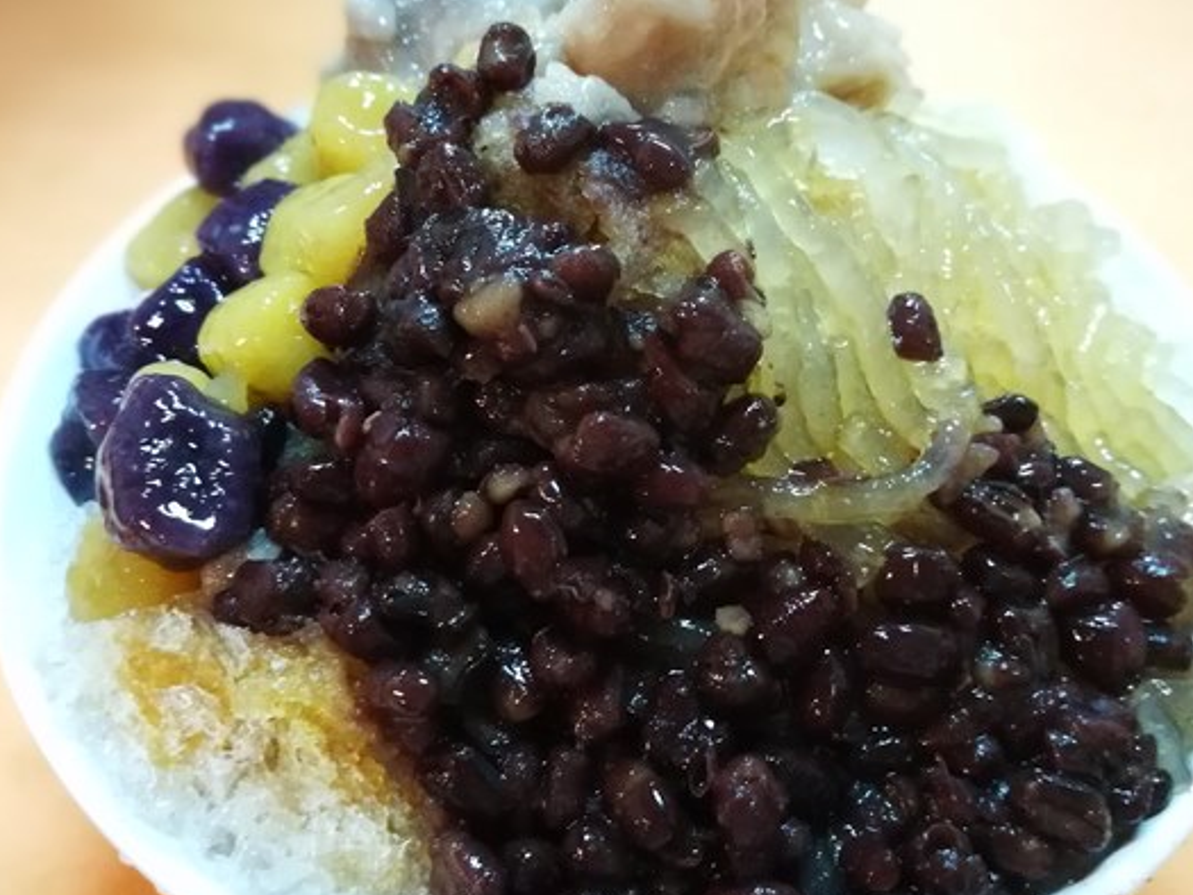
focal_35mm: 37
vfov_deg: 38.7
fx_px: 1275
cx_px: 593
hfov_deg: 50.1
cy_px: 466
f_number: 4
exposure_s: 1/17.1
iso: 1600
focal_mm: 4.5
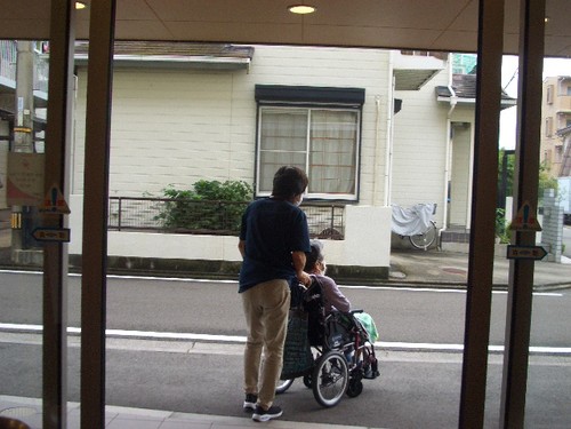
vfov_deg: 35.1
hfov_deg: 45.8
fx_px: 676
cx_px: 286
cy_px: 214
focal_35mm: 41
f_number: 4.6
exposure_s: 1/100
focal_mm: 6.8
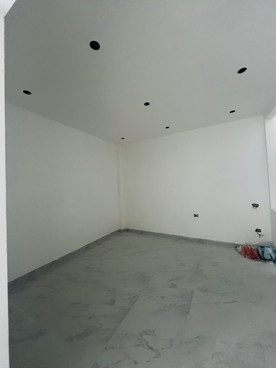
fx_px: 138
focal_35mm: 13
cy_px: 184
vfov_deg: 106.2
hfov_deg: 89.9
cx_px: 138
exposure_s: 1/60
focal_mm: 1.57
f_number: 1.8
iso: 320
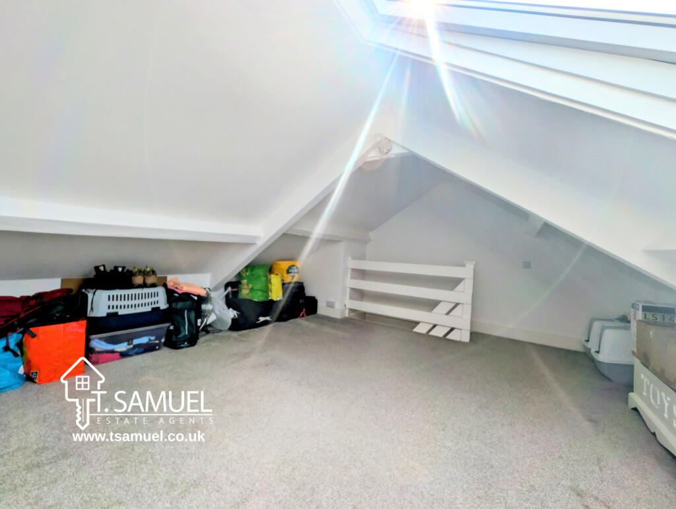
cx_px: 338
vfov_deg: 94.6
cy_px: 254
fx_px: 235
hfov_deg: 110.5
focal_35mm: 12
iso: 32
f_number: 1.95
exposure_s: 1/487
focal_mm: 2.23
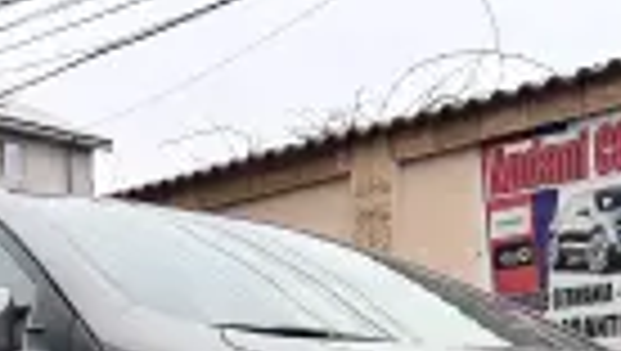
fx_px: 1220
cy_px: 603
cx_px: 374
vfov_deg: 14.6
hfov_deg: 28.5
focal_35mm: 74
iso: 50
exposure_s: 1/975
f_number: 1.6
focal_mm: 5.1
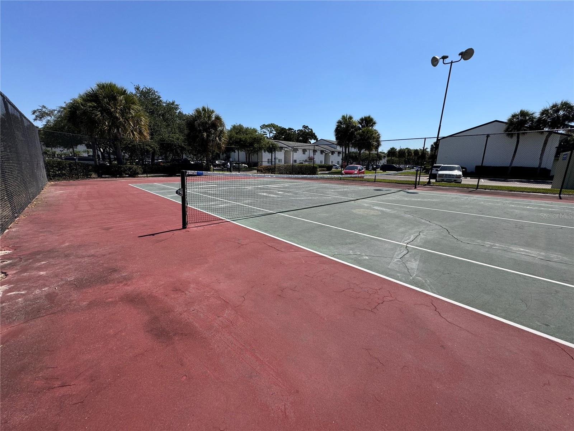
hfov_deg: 102.1
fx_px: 232
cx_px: 287
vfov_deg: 85.7
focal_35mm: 14
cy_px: 216
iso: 40
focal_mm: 2.22
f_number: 2.2
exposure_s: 1/1927
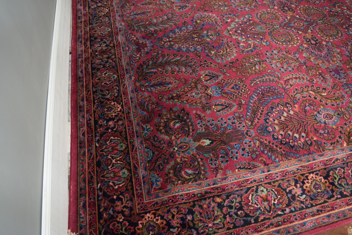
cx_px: 176
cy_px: 118
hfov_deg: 67.4
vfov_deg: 47.9
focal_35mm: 27
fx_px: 264
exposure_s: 1/60
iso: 800
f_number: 4
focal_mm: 18
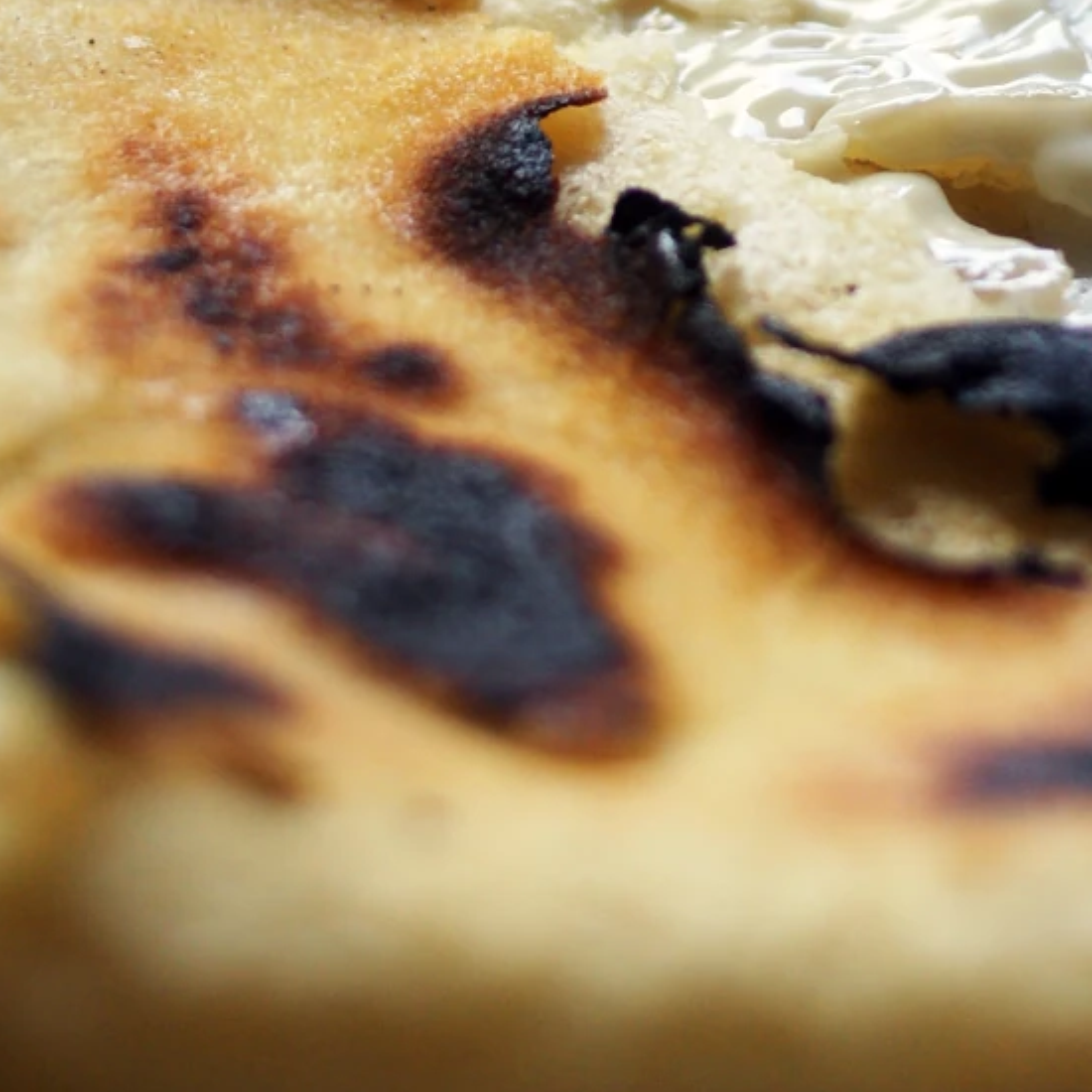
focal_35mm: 130
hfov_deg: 13.4
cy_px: -177
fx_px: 4640
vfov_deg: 13.1
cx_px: 642
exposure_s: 1/125
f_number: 3.5
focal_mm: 28
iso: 400
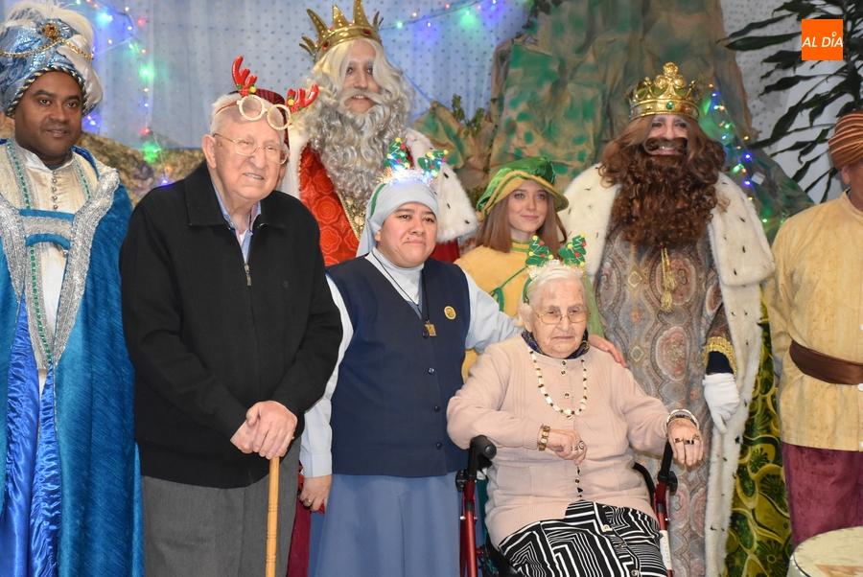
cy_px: 288
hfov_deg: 27.0
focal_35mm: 75
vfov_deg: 18.2
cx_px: 432
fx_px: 1800
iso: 3200
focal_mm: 50
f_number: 4.8
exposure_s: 1/60
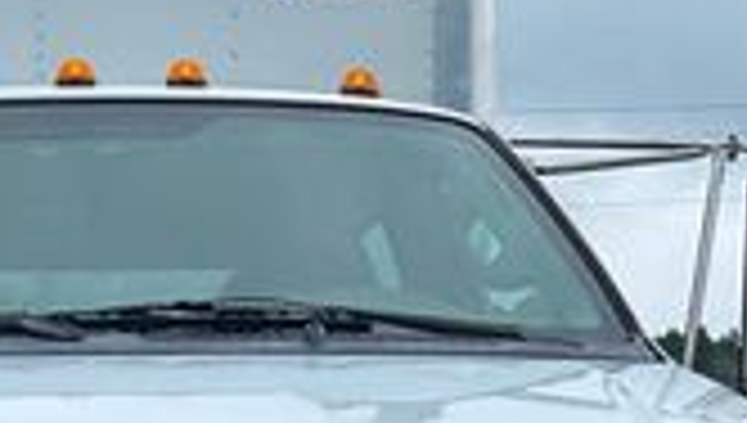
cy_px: 806
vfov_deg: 10.4
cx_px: 22
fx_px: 2162
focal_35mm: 109
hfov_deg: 19.1
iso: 50
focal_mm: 5.7
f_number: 1.5
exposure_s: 1/2123
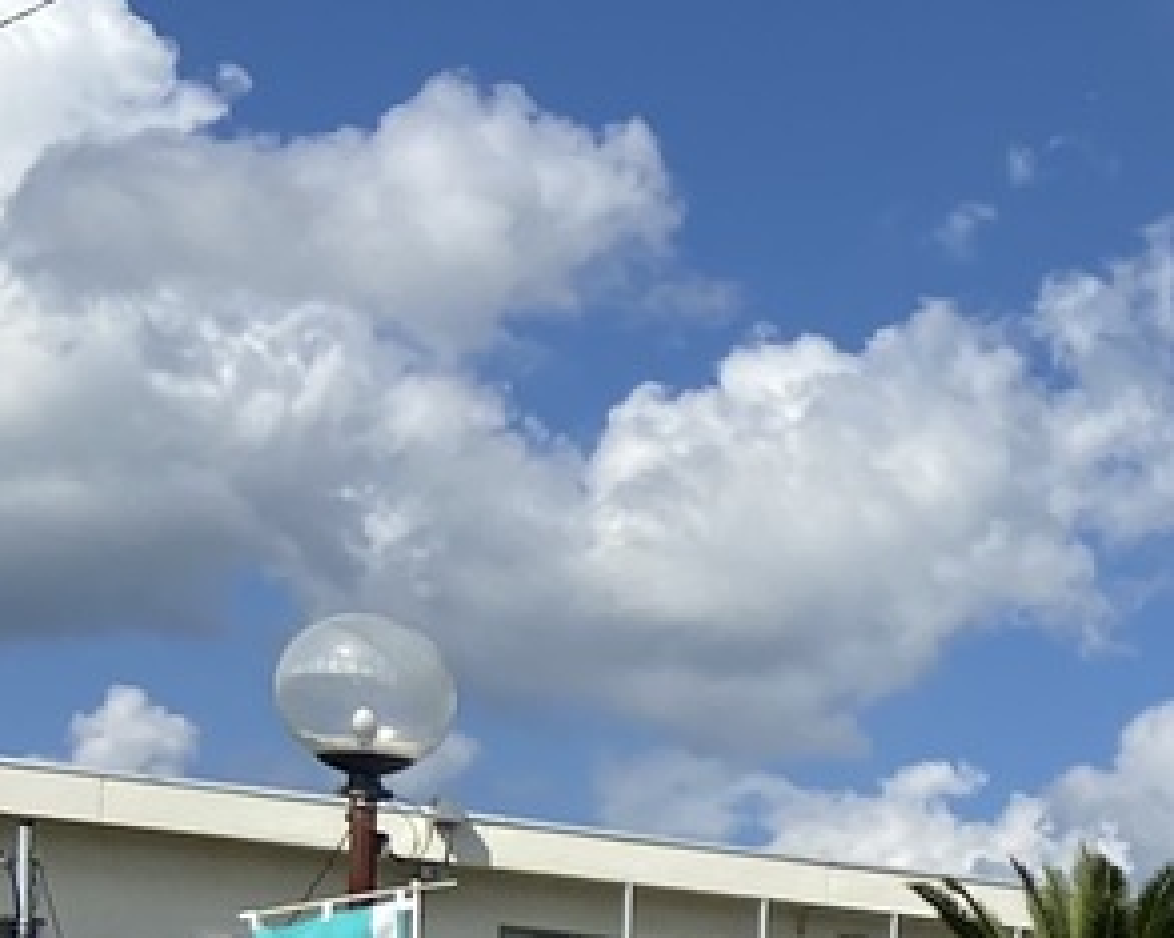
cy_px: 1315
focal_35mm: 111
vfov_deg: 13.2
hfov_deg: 14.2
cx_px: 2428
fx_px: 3854
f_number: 1.8
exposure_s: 1/4444
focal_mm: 4.25
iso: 32
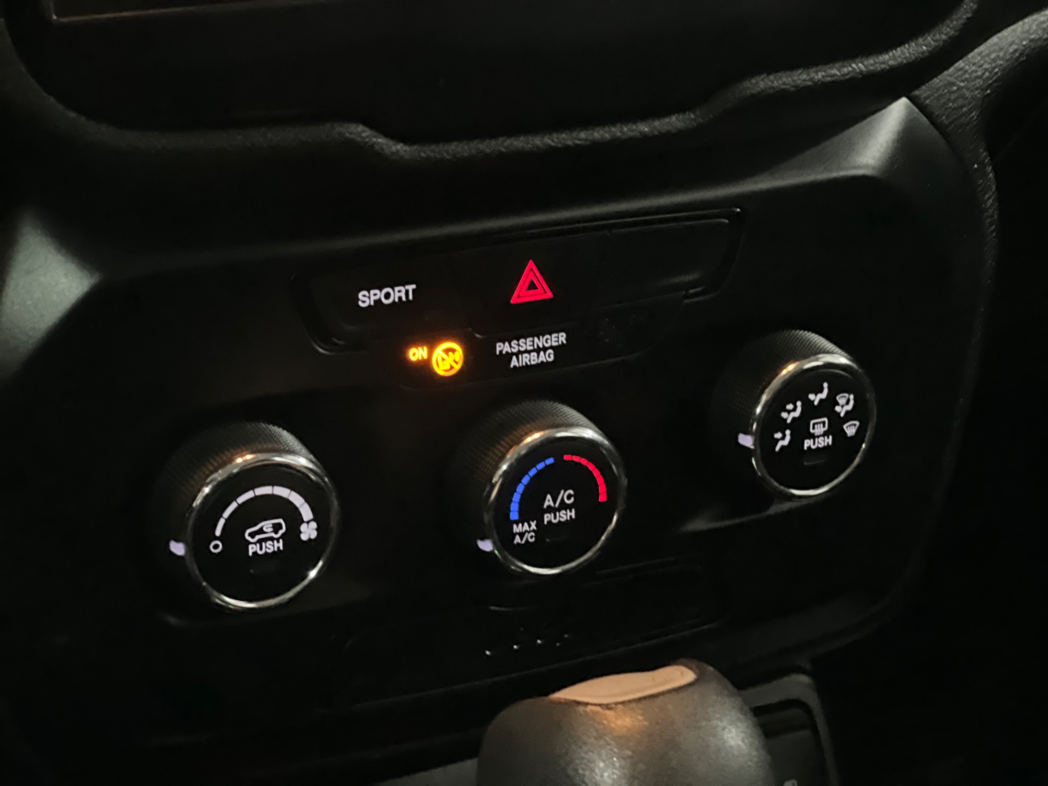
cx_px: 524
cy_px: 393
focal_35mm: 77
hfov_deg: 25.3
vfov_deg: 19.1
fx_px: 2331
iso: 2000
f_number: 2.8
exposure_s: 1/15
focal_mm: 9
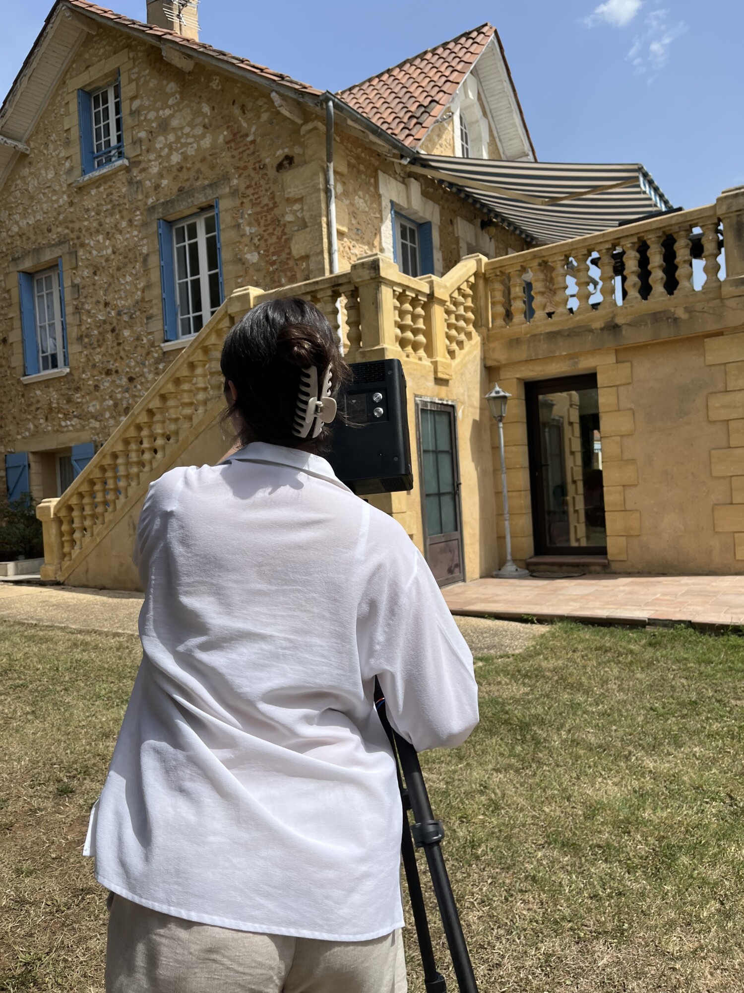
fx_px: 745
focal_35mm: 26
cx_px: 372
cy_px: 496
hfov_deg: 53.1
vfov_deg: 67.3
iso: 50
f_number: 1.6
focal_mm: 5.1
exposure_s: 1/5556
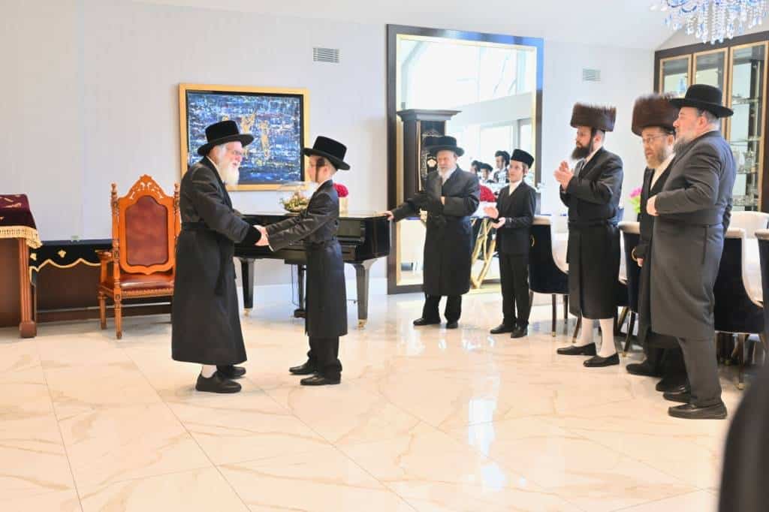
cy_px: 256
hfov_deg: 53.1
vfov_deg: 36.8
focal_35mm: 36
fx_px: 769
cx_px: 384
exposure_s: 1/160
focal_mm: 24
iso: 640
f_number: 4
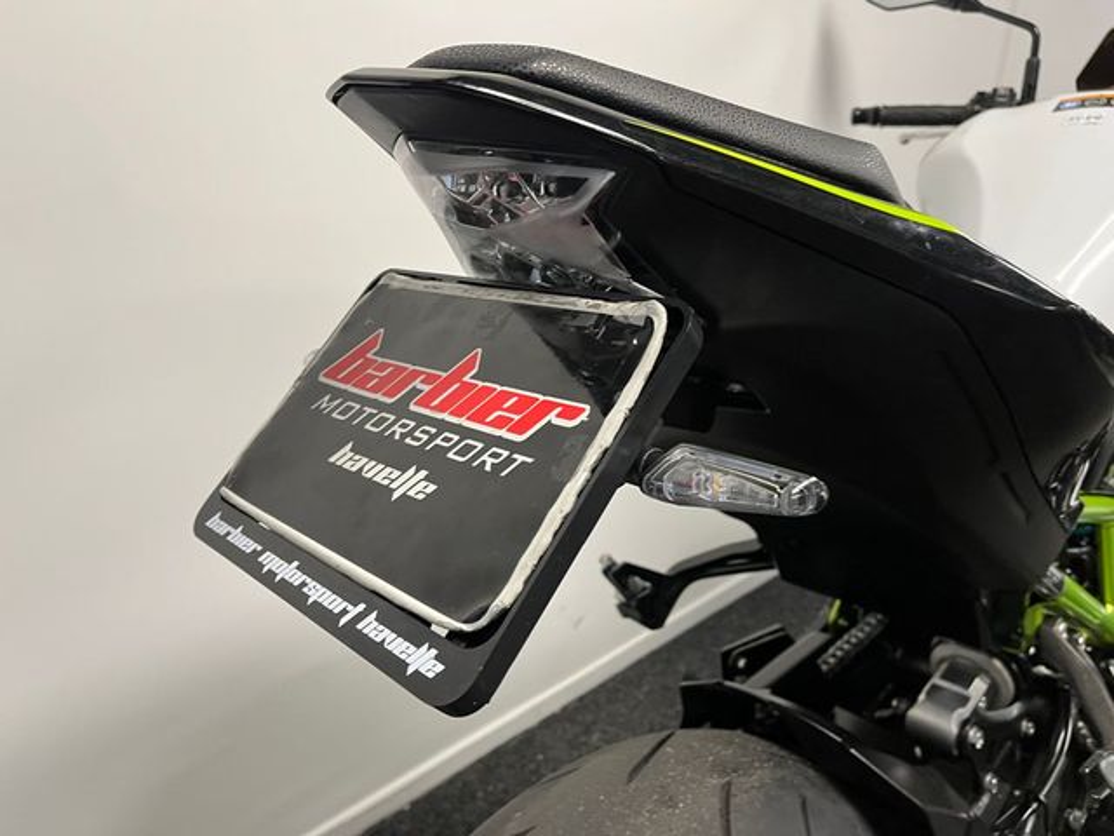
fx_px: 837
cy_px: 418
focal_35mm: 26
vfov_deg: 53.1
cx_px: 557
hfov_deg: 67.3
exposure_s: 1/50
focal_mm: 5.1
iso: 125
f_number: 1.6
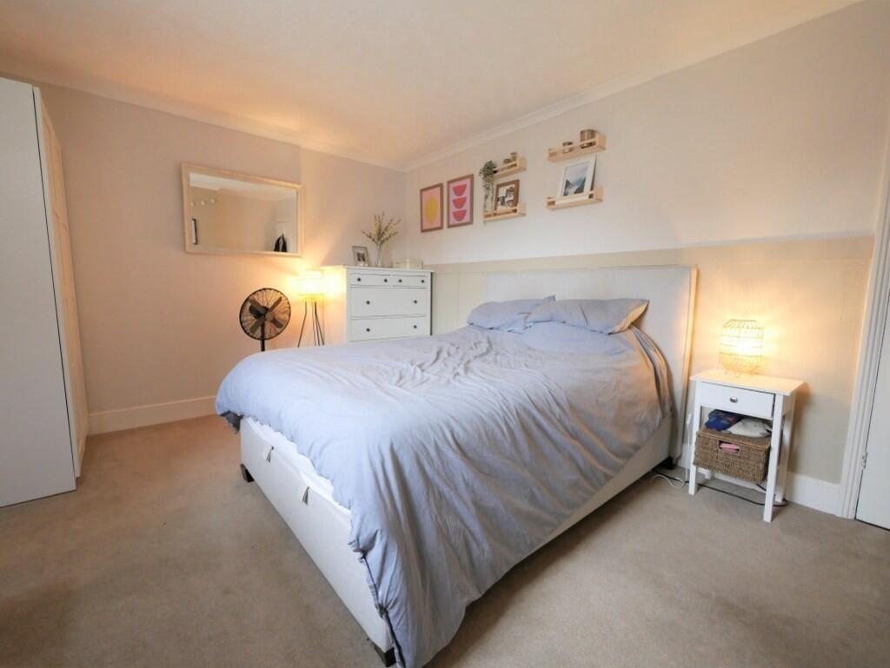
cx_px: 445
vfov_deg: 85.7
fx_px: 360
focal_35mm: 14
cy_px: 334
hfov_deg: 102.0
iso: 1600
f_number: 4
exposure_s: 1/60
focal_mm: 7
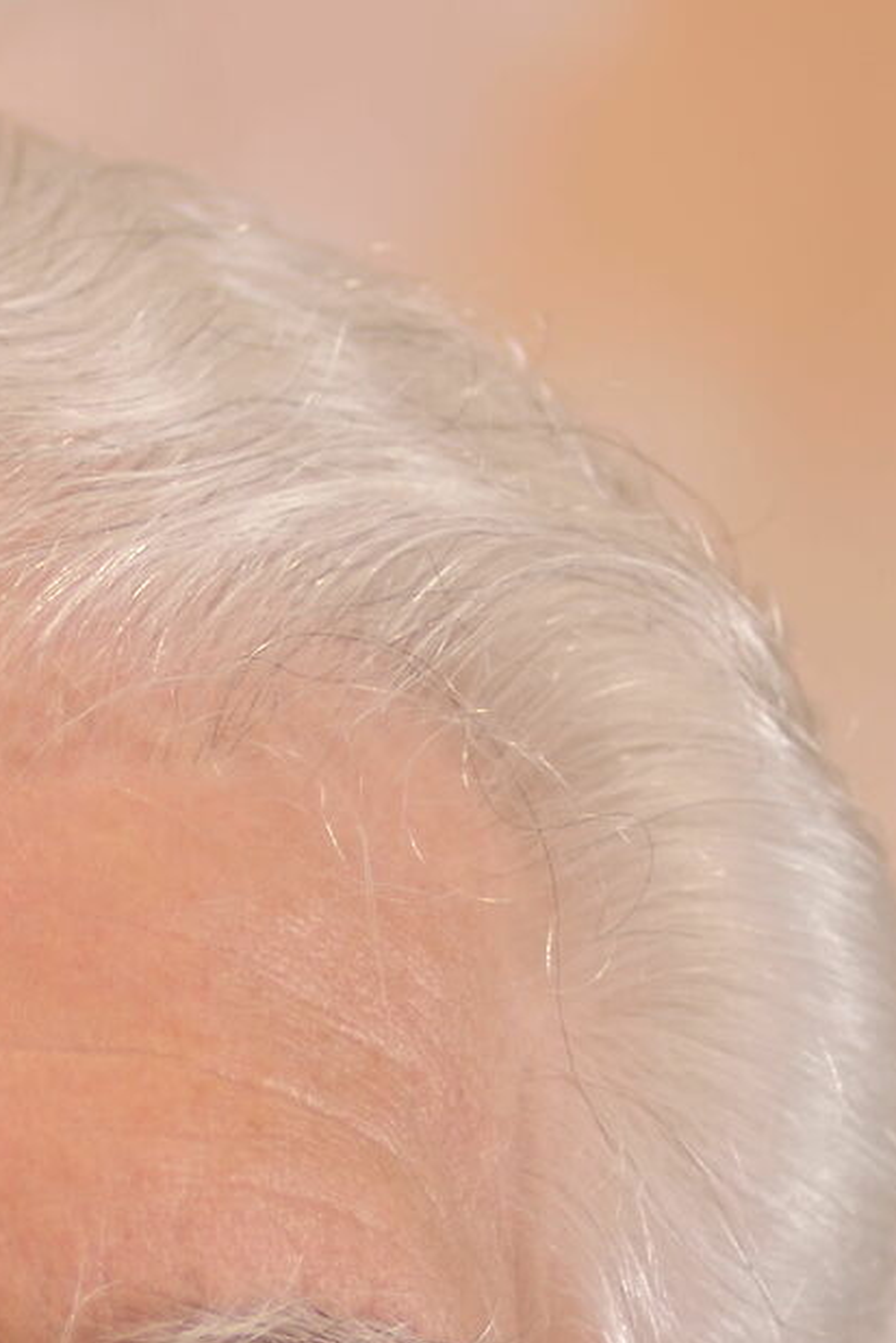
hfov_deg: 2.0
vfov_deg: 3.0
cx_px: -200
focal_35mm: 698
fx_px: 26042
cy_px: 1280
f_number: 2.8
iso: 100
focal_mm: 180
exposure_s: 1/160
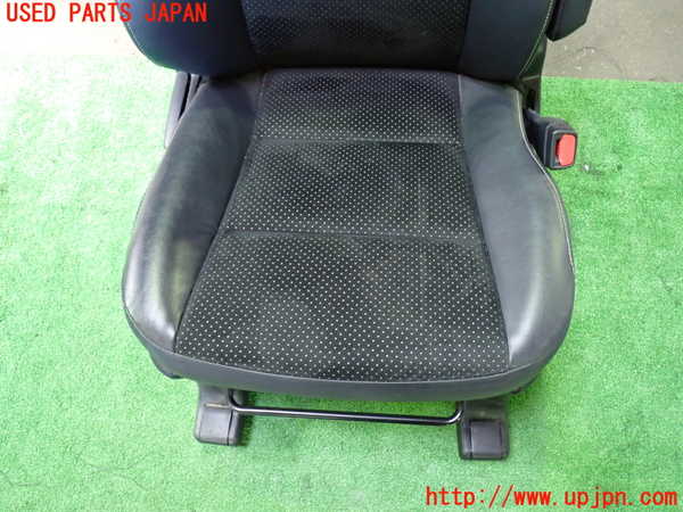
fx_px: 592
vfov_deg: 46.8
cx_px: 342
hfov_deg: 60.0
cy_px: 256
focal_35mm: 30
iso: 800
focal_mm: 5.4
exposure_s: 1/30
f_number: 2.3
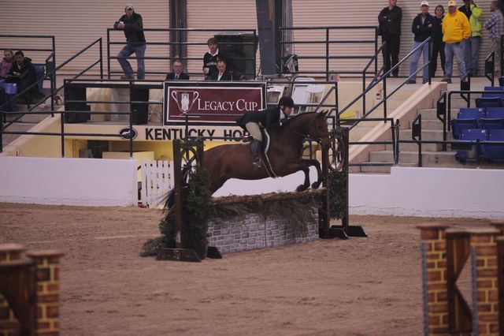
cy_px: 168
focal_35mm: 200
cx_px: 252
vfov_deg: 6.9
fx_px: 2798
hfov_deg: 10.3
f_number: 2.8
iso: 5000
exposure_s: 1/400
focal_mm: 200
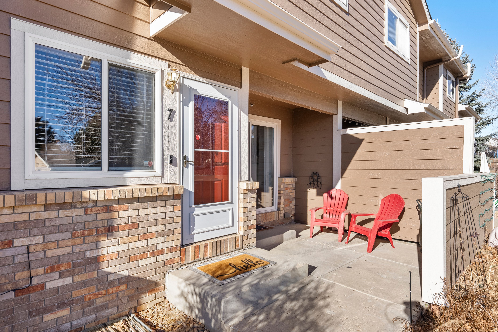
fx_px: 291
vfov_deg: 59.6
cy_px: 166
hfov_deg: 81.2
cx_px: 249
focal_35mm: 21
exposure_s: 1/160
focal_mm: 21
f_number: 8
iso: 200
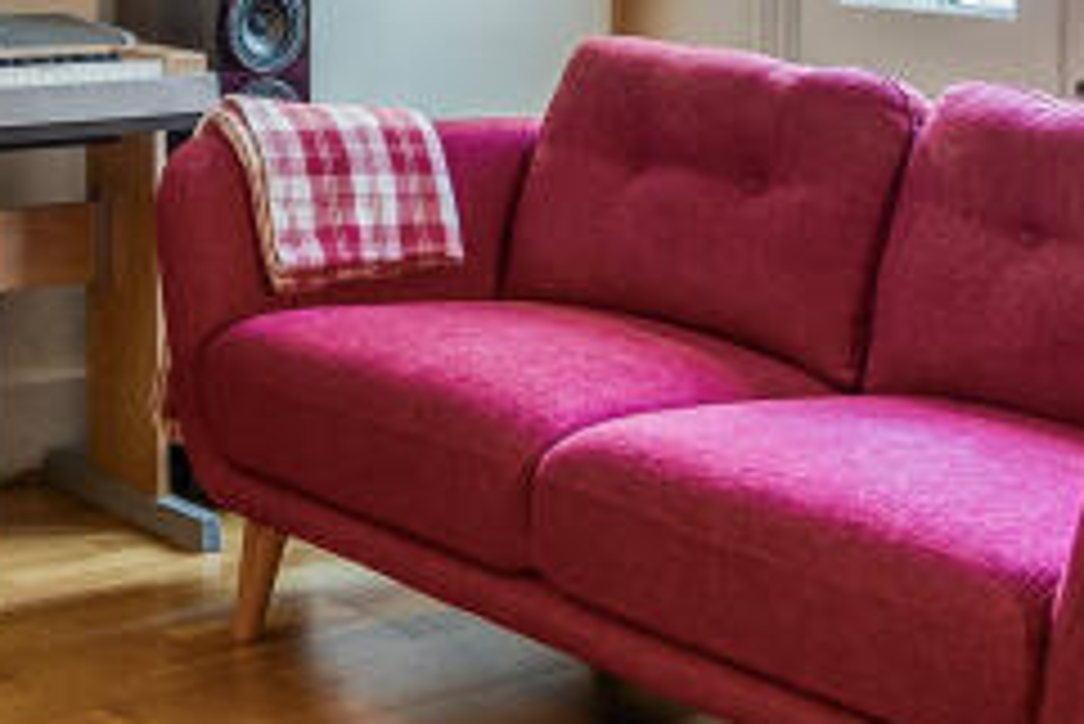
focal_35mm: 68
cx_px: 157
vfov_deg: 19.5
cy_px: 13
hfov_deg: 28.7
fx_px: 2049
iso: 500
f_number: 5.6
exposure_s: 1/5
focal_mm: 16
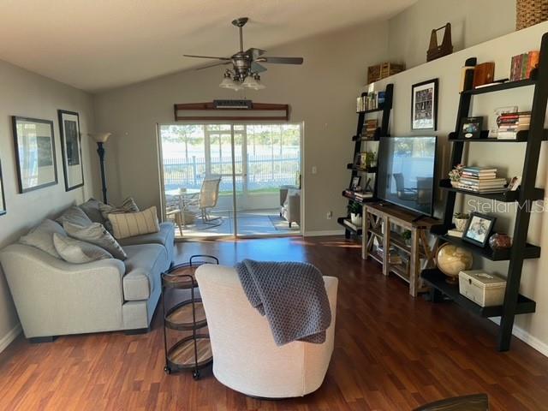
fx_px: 412
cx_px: 274
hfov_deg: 67.3
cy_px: 206
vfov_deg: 53.1
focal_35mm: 26
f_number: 1.8
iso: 125
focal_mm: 4.25
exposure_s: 1/94
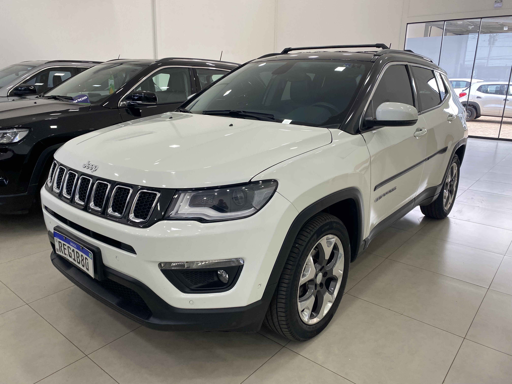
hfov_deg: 67.3
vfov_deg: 53.1
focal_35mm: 26
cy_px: 192
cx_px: 256
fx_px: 385
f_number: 1.8
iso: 125
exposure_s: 1/113
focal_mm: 4.25
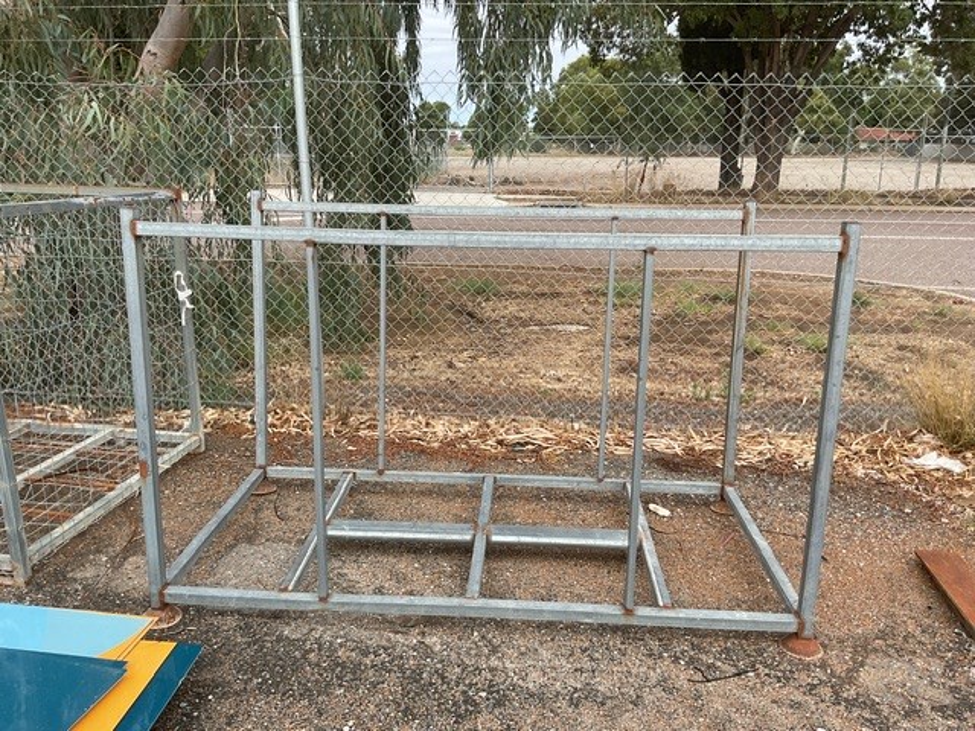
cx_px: 488
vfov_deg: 48.2
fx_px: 817
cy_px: 366
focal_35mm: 29
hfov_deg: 61.7
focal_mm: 3
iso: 16
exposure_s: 1/1098
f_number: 1.8
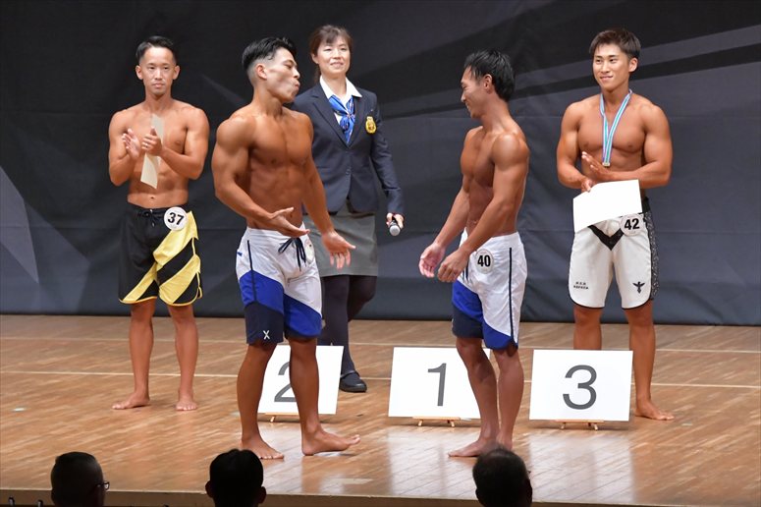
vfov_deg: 5.4
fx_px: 5388
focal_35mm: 255
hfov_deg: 8.1
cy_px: 254
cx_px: 380
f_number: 5.6
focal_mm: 170
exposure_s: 1/400
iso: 8000
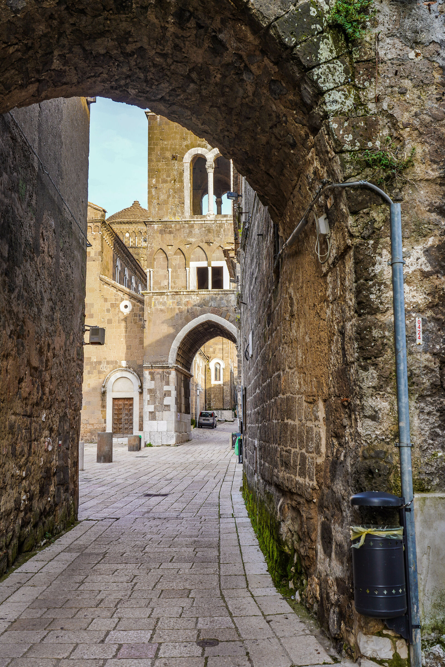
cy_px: 334
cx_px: 222
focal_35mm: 36
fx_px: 667
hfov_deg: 36.9
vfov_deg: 53.1
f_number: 8
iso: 125
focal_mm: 36
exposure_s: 1/40
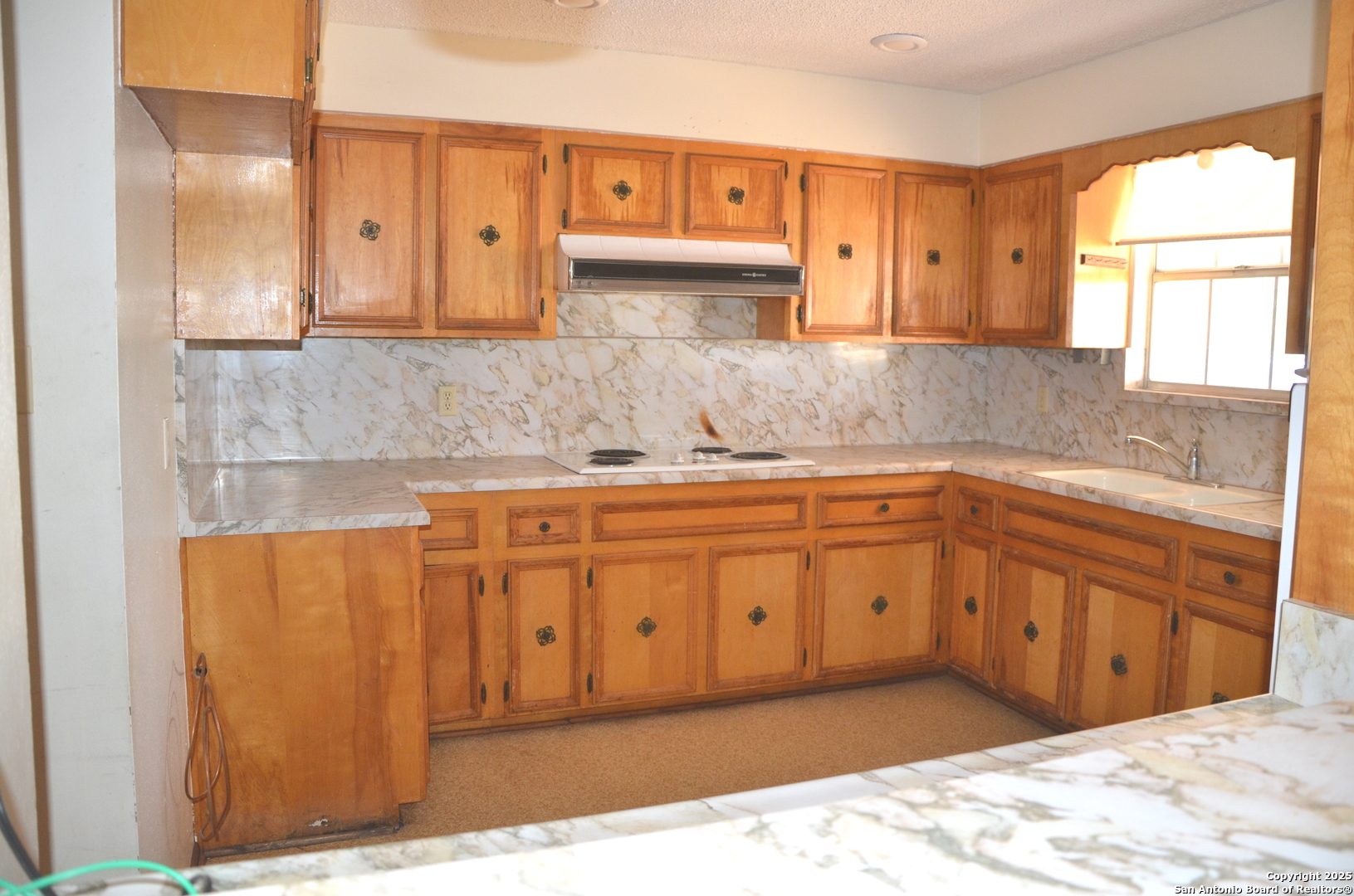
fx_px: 1013
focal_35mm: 27
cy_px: 448
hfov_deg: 67.5
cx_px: 677
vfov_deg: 47.7
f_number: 3.5
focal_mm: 18
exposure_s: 1/60
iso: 800
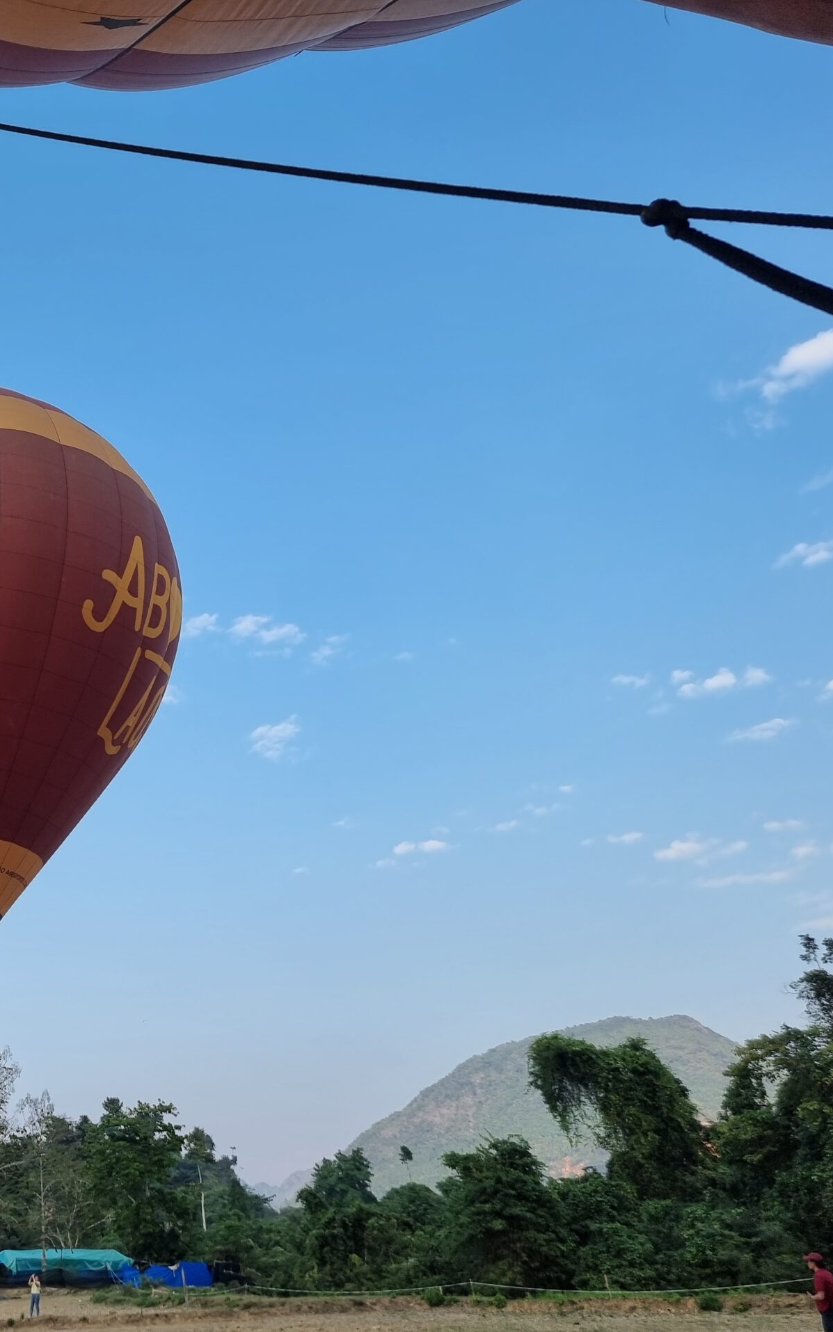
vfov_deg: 56.7
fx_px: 1235
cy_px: 666
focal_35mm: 34
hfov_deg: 33.8
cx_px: -12
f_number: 1.8
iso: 50
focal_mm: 6.7
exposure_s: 1/510
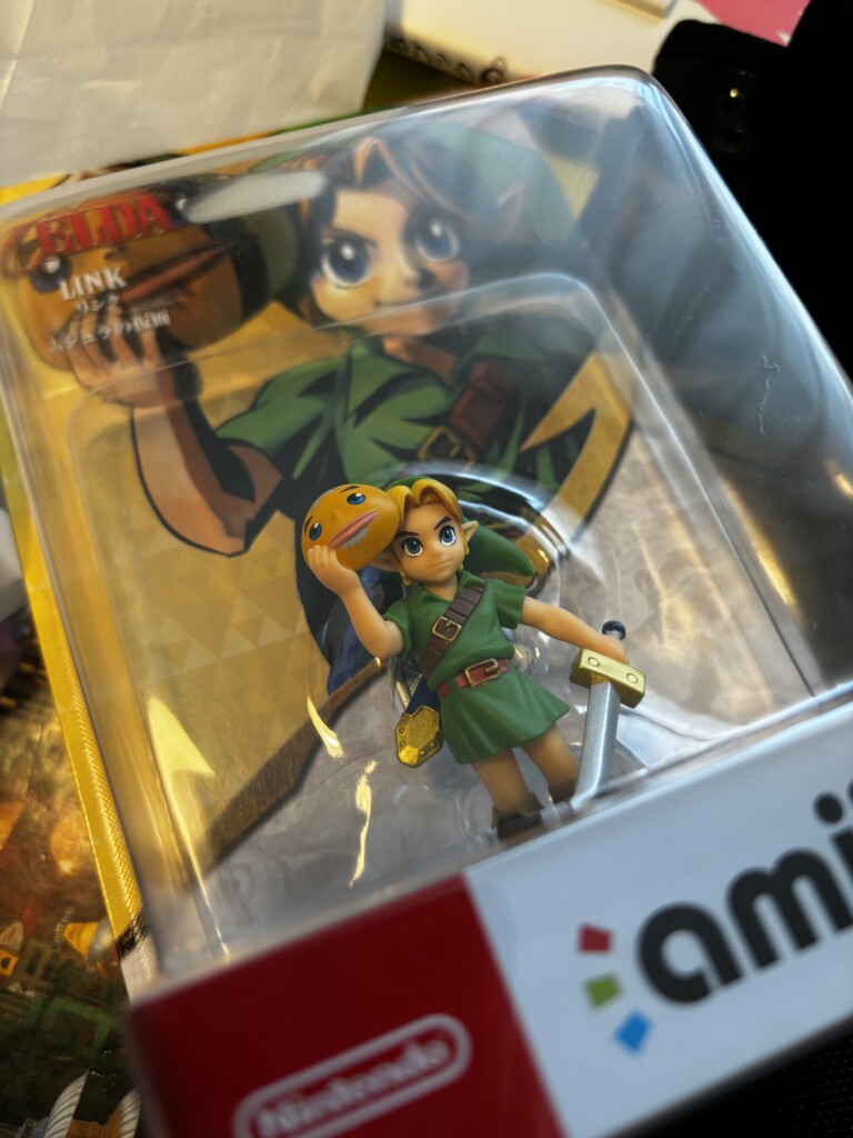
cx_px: 426
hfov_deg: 53.1
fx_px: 854
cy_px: 569
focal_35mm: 26
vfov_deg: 67.3
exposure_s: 1/100
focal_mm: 5.96
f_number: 1.6
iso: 125
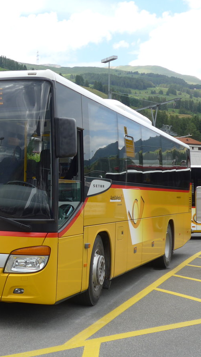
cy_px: 178
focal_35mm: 60
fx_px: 568
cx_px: -6
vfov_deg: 34.9
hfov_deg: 19.4
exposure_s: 1/800
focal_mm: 8.4
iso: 80
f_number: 2.8
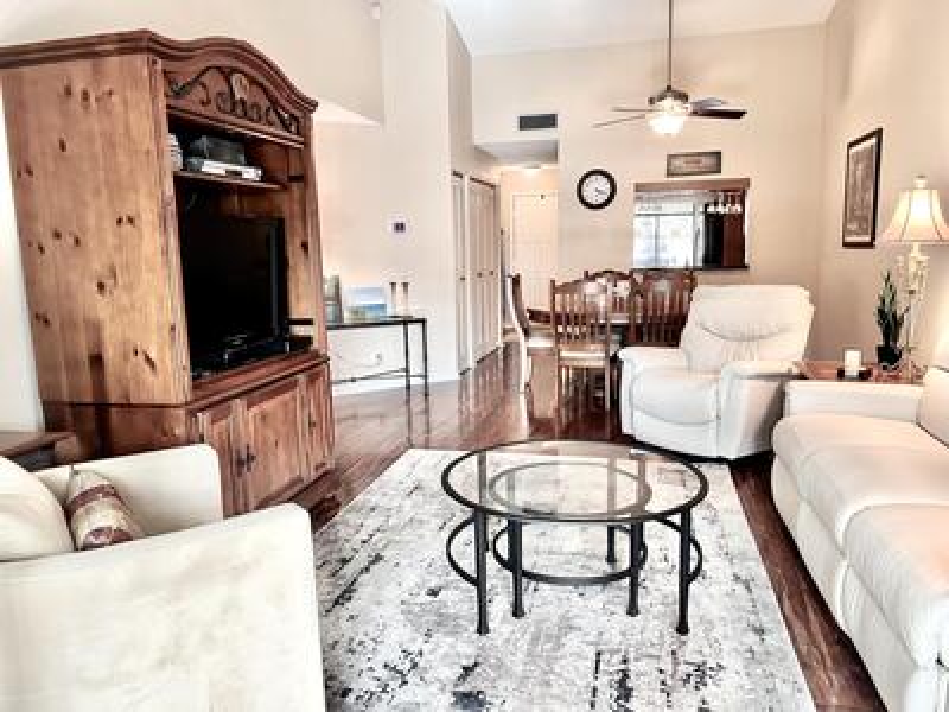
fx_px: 713
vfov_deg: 53.1
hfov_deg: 67.3
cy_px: 356
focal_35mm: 26
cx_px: 474
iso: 125
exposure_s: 1/60
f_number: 1.5
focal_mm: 5.7
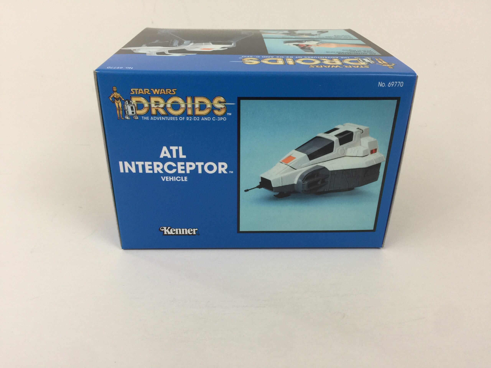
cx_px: 246
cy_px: 184
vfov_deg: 48.2
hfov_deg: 61.7
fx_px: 411
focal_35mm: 29
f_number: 2.2
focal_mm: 4.15
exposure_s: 1/33
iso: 50
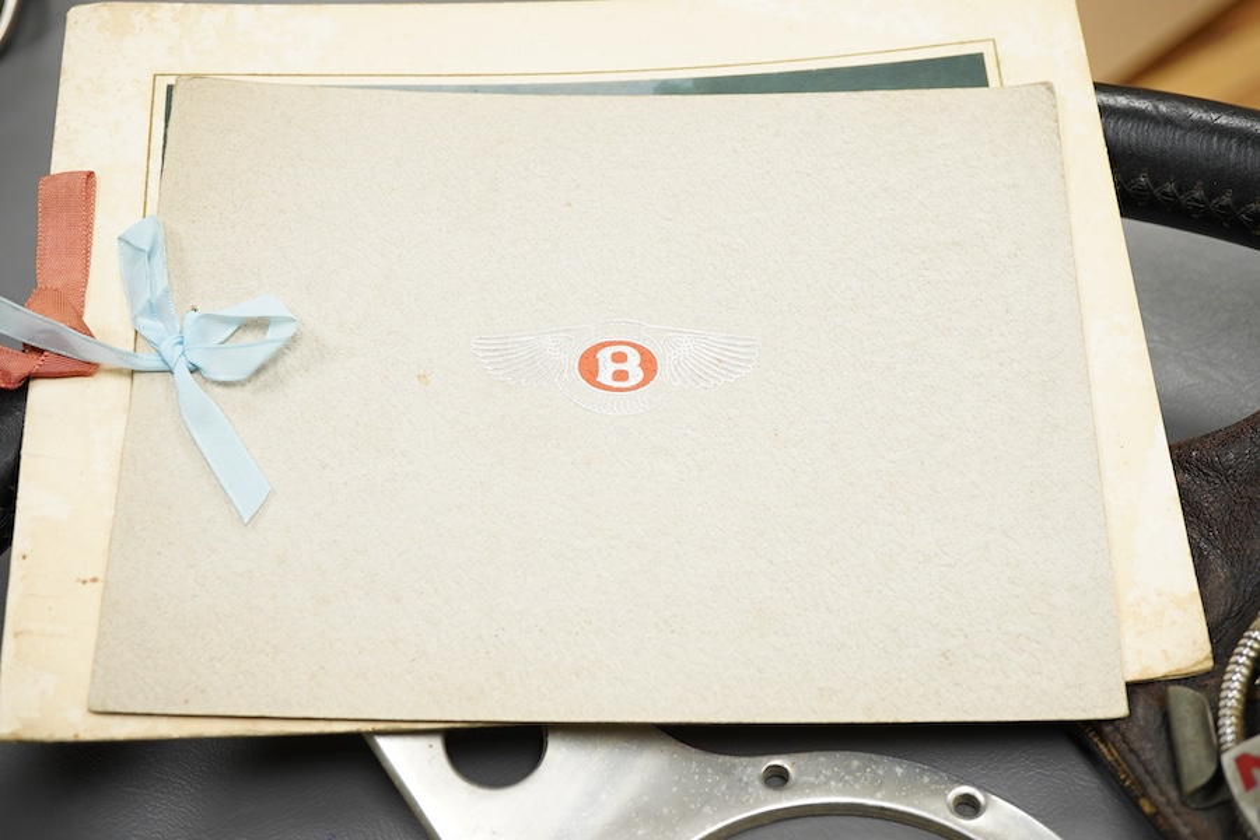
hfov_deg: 43.6
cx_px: 630
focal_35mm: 45
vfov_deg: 29.9
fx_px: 1575
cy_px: 420
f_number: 8
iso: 1250
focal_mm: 30
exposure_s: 1/125
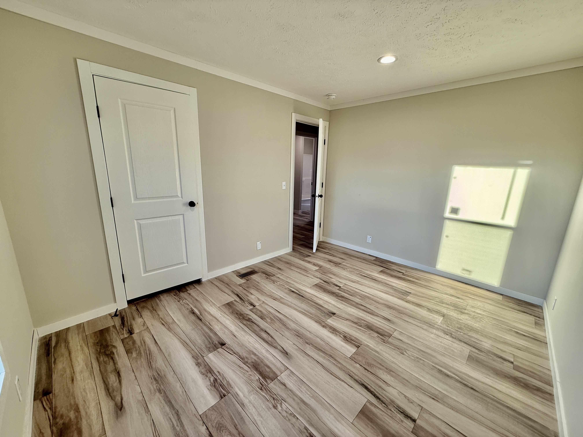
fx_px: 236
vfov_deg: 85.7
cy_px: 218
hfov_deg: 102.1
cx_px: 292
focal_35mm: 14
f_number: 2.2
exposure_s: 1/120
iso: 100
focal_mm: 2.22
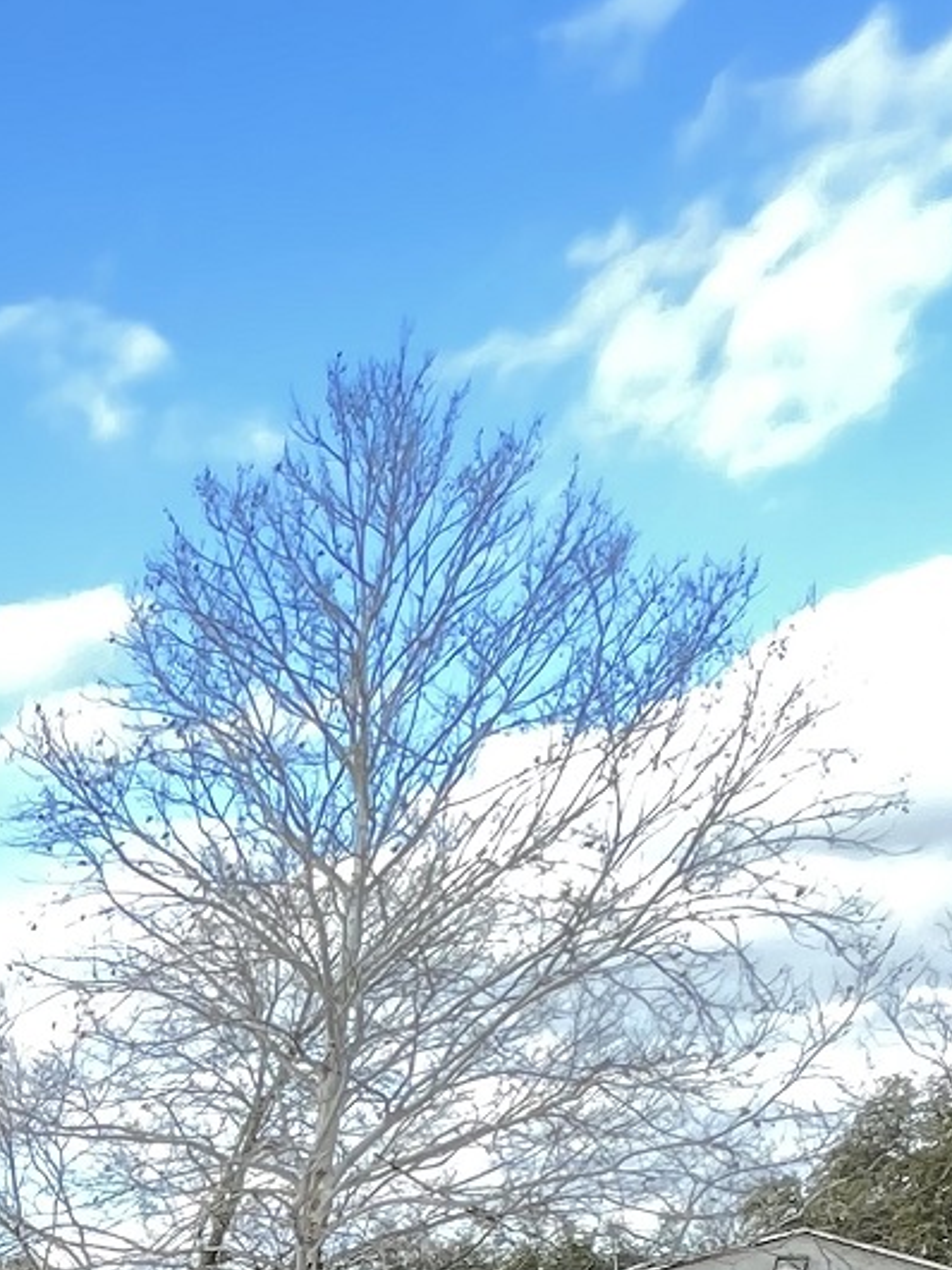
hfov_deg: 21.2
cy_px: 1990
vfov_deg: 26.1
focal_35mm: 49
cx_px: -706
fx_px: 1798
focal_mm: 1.57
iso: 32
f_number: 1.8
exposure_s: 1/149
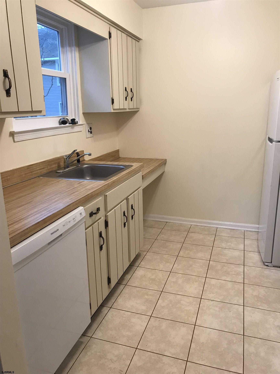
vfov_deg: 63.4
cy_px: 187
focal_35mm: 28
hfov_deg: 49.7
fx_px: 302
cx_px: 140
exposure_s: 1/40
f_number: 1.8
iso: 25
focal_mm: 3.99
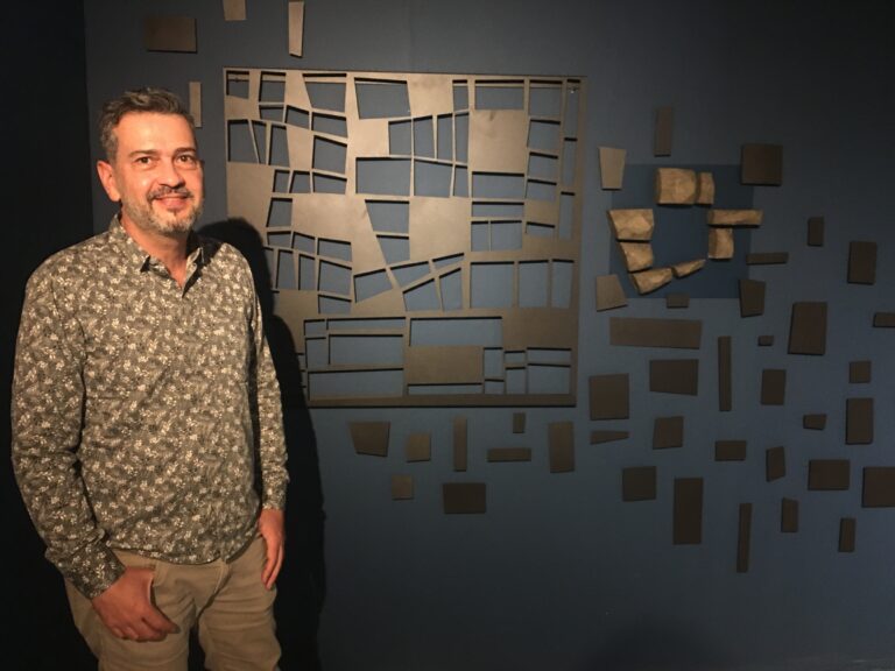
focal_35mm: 29
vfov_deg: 48.2
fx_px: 750
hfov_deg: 61.7
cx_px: 448
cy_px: 336
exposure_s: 1/10
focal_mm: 4.15
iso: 100
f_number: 2.2
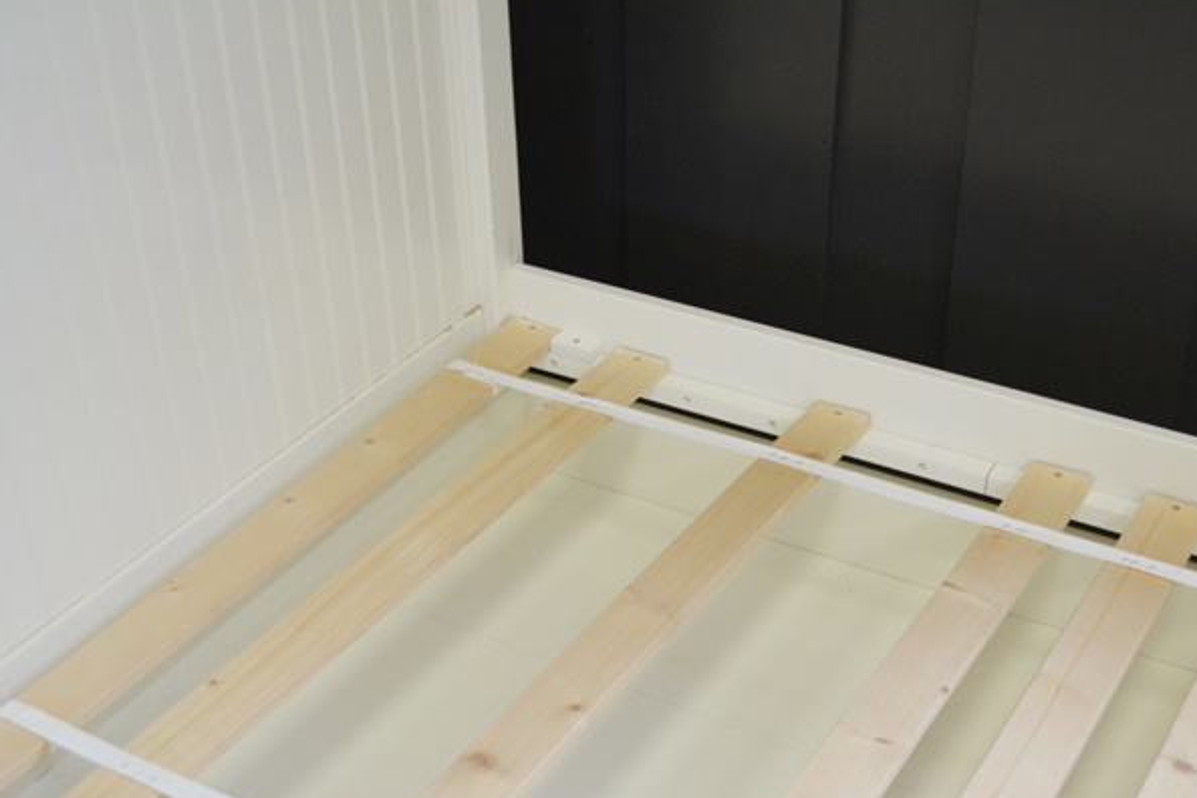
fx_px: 1662
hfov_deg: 39.5
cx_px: 665
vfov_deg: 26.7
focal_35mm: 50
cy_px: 584
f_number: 3.8
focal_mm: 22
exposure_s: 1/100
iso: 800
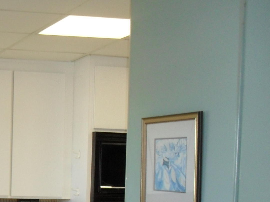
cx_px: -88
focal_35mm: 97
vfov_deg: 14.8
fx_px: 757
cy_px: 238
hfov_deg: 18.7
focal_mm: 6.3
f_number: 3.2
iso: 160
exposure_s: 1/45
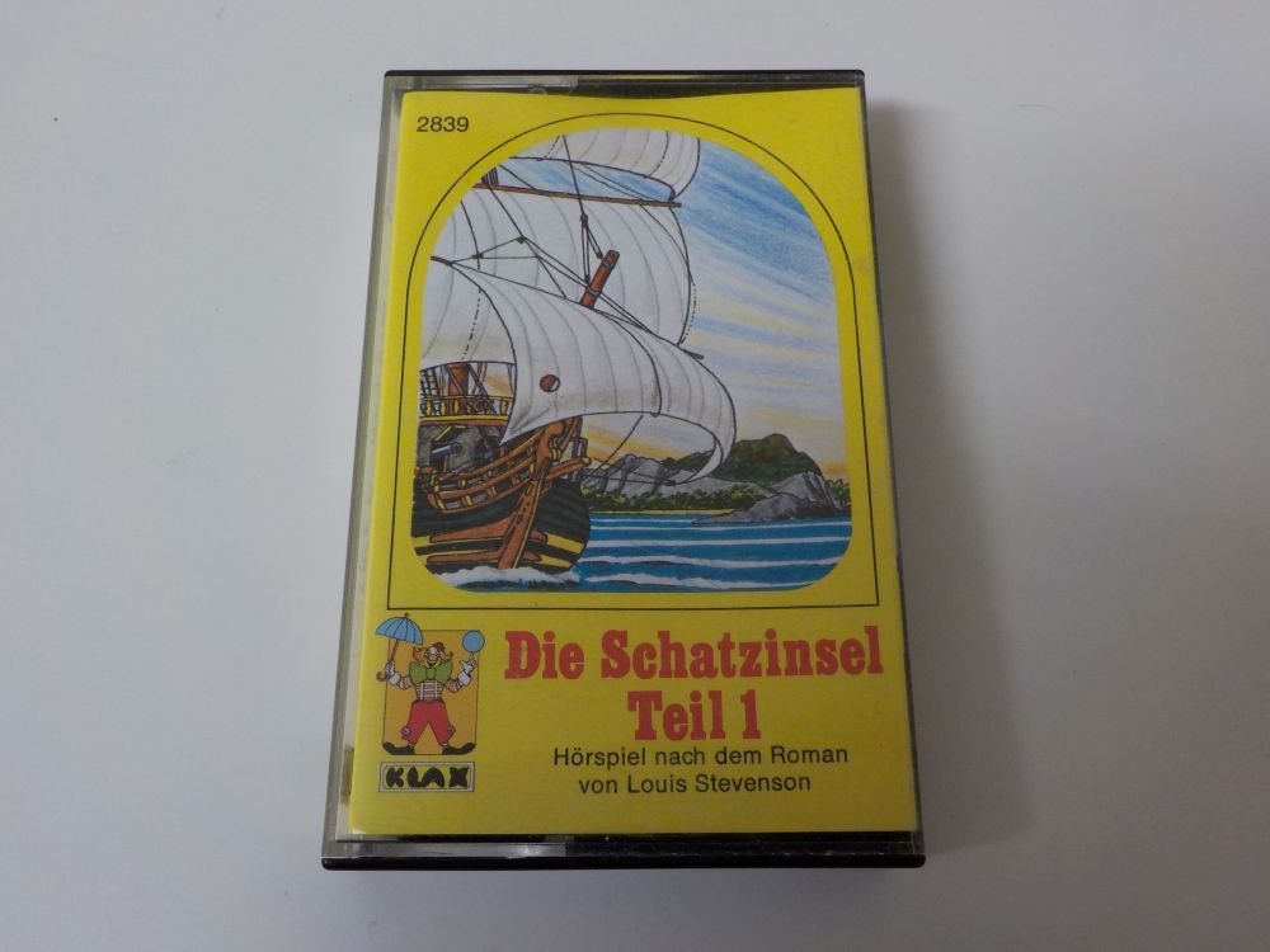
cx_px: 635
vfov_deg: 46.8
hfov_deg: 60.0
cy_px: 476
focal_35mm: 30
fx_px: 1101
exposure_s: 1/30
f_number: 3.3
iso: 140
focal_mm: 4.1
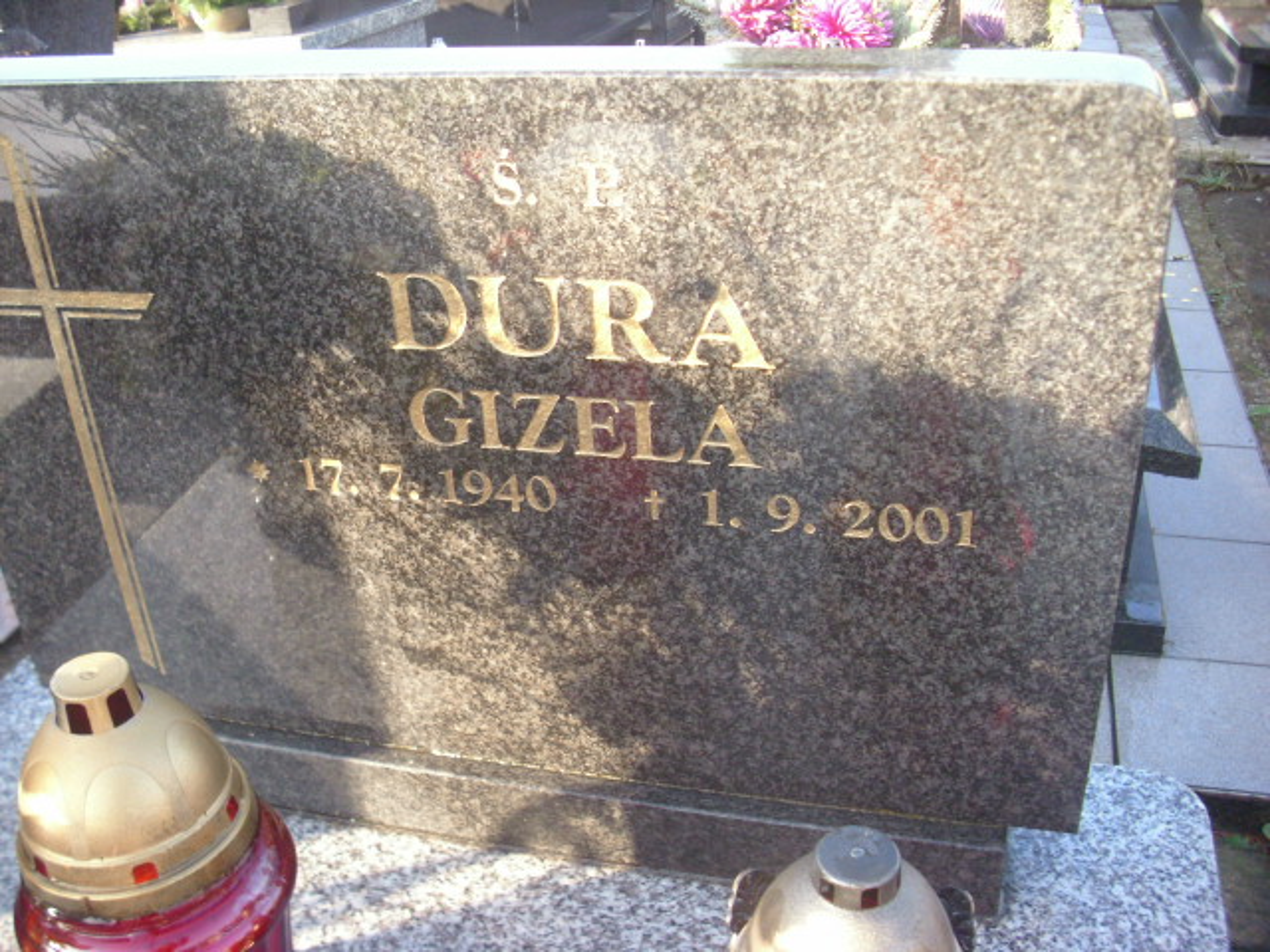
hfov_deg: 50.1
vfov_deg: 38.7
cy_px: 476
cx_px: 635
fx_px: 1357
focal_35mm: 37
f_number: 5.6
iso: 200
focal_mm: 6.2
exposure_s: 1/60
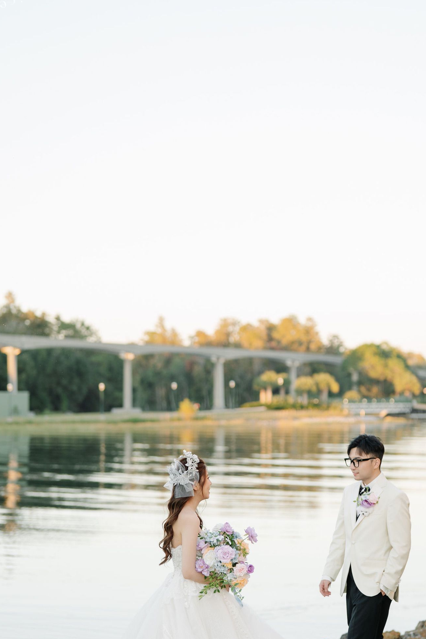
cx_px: 230
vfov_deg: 26.3
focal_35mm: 77
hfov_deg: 17.7
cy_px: 345
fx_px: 1366
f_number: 1.6
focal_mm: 50
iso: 100
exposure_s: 1/400
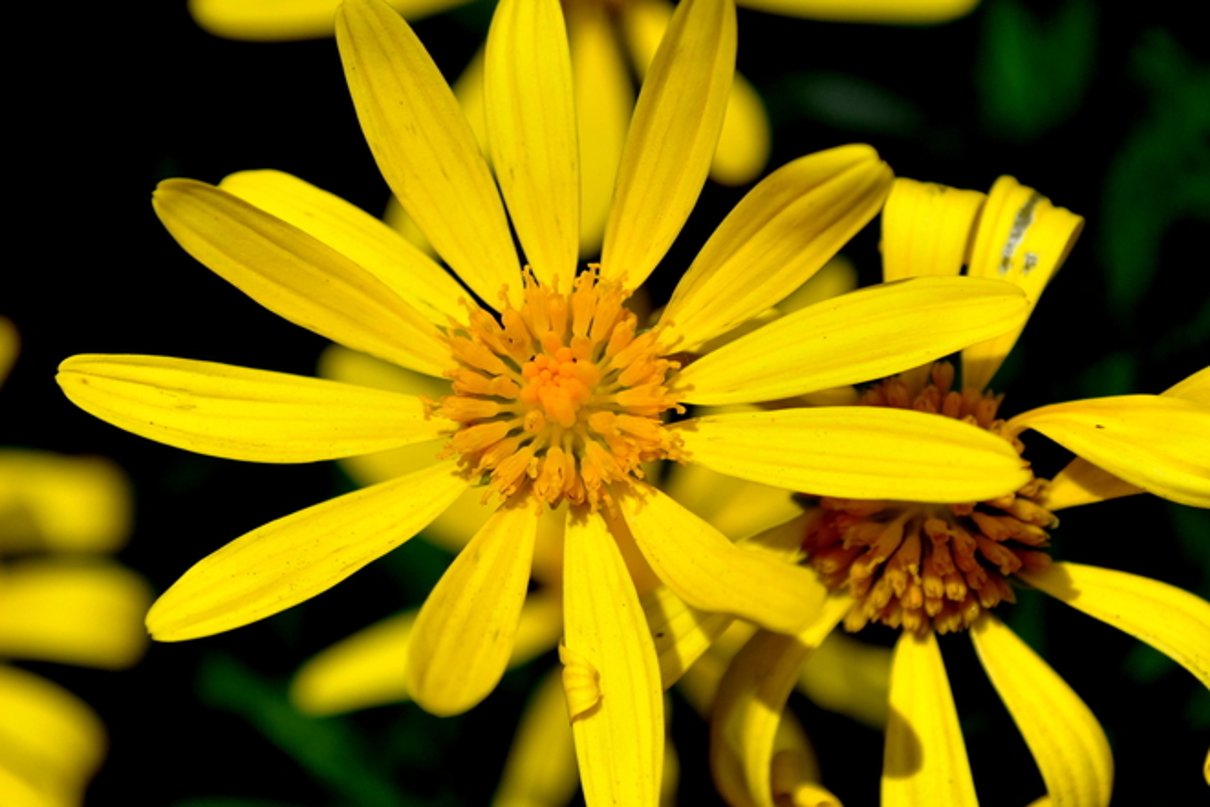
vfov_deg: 13.7
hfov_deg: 20.5
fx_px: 3348
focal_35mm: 100
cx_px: 601
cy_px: 393
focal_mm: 55
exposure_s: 1/320
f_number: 8
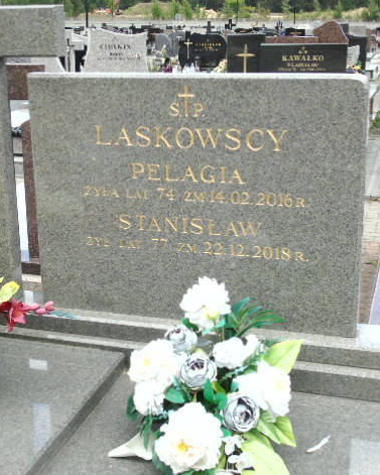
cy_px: 237
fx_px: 745
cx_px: 168
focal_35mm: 53
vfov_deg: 35.4
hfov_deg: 28.6
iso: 80
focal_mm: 7.1
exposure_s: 1/250
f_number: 3.9
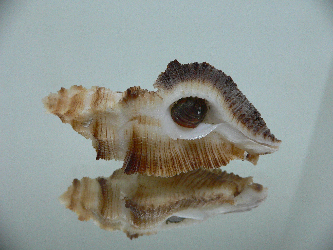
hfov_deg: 52.6
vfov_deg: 40.7
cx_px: 166
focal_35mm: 35
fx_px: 337
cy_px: 125
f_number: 2.8
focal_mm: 4.6
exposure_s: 1/60
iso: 200
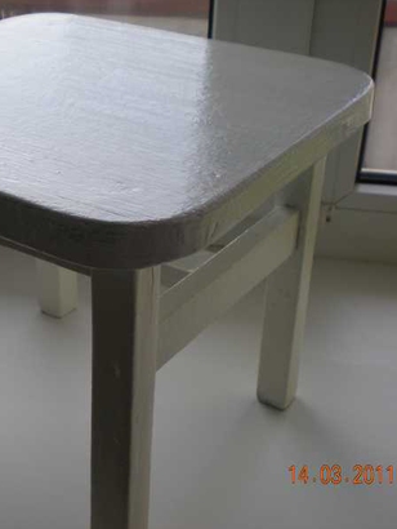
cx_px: 85
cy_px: 264
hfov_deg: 24.5
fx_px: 901
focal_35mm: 59
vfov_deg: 32.7
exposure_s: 1/86.8
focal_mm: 7.4
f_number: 3.5
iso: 64
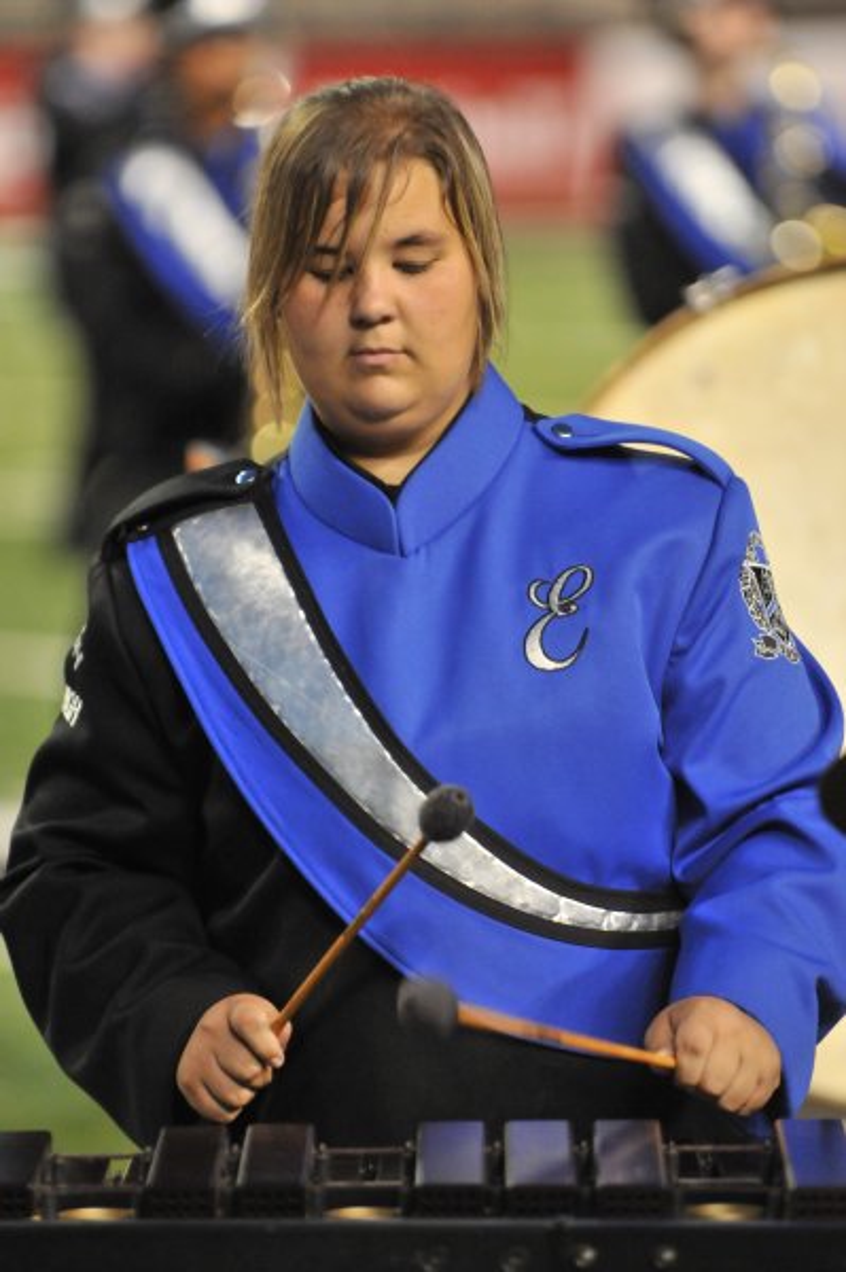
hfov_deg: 4.6
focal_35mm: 300
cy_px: 636
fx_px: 10593
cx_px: 423
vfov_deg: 6.9
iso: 1600
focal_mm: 200
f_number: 2.8
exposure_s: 1/320
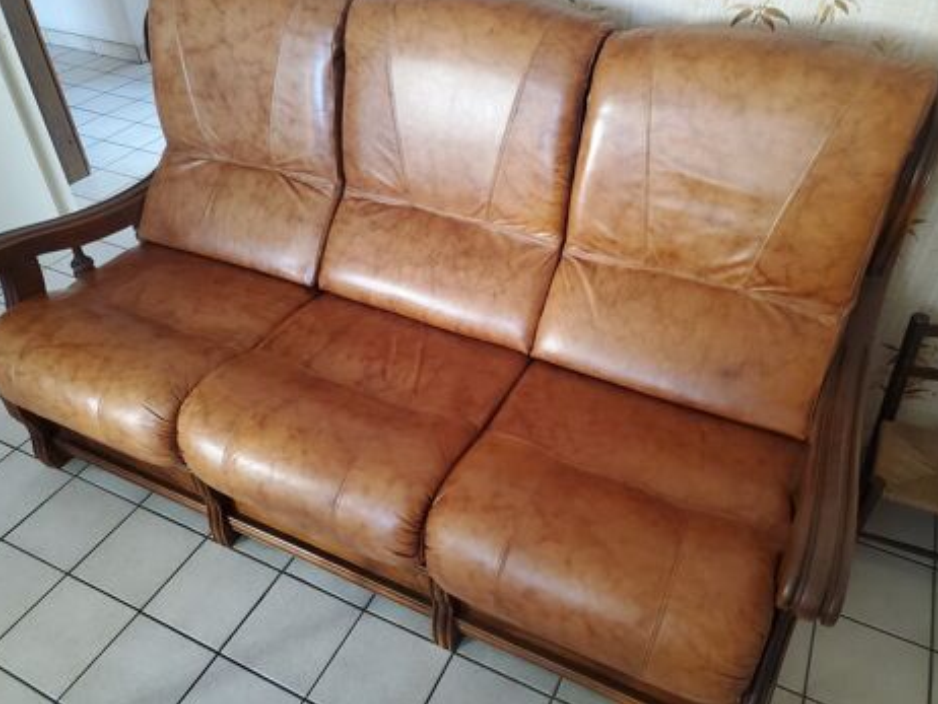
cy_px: 341
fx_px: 732
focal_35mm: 27
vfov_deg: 51.4
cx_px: 461
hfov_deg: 65.3
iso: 320
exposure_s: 1/40
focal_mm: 4.3
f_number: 1.5
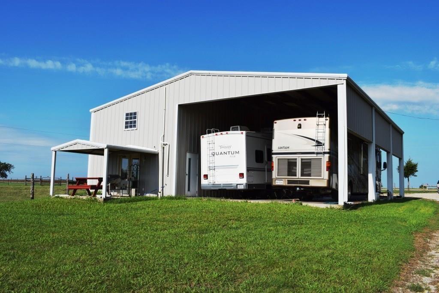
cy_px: 146
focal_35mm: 30
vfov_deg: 43.6
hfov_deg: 61.9
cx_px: 220
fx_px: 366
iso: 200
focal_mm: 20
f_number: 13
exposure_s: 1/640
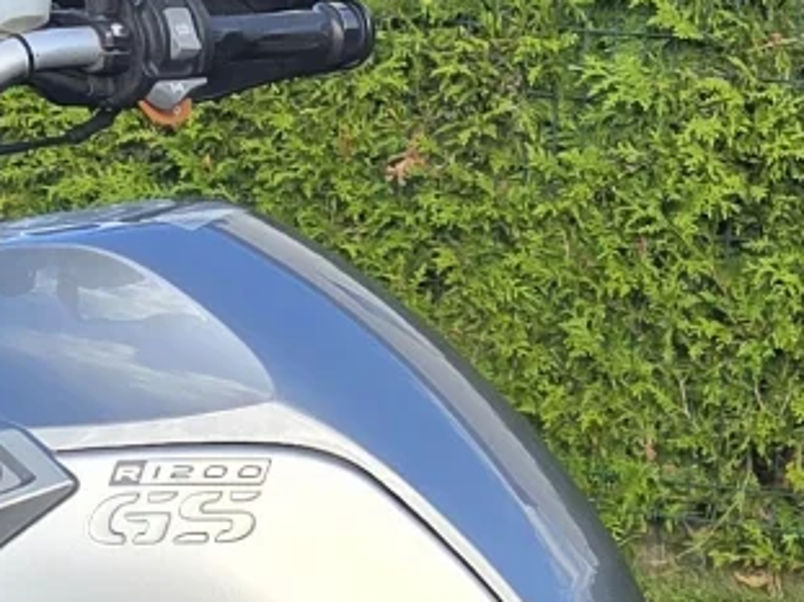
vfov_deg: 10.2
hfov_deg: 13.8
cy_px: 845
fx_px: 3297
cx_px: 708
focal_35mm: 142
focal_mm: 5.4
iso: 80
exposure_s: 1/1053
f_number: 1.8
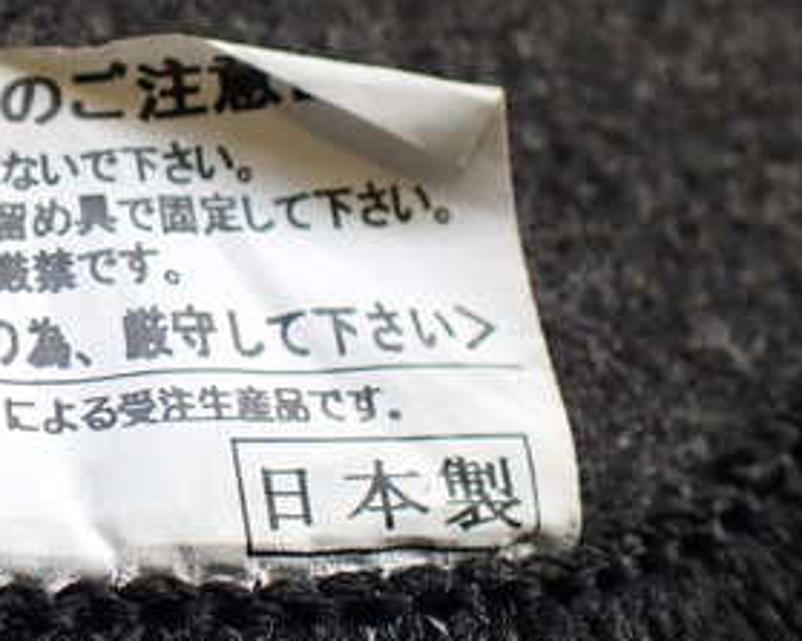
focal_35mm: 63
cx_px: -23
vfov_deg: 24.1
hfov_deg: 28.0
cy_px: 227
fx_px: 1495
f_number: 2.3
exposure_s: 1/125
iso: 160
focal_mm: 5.4
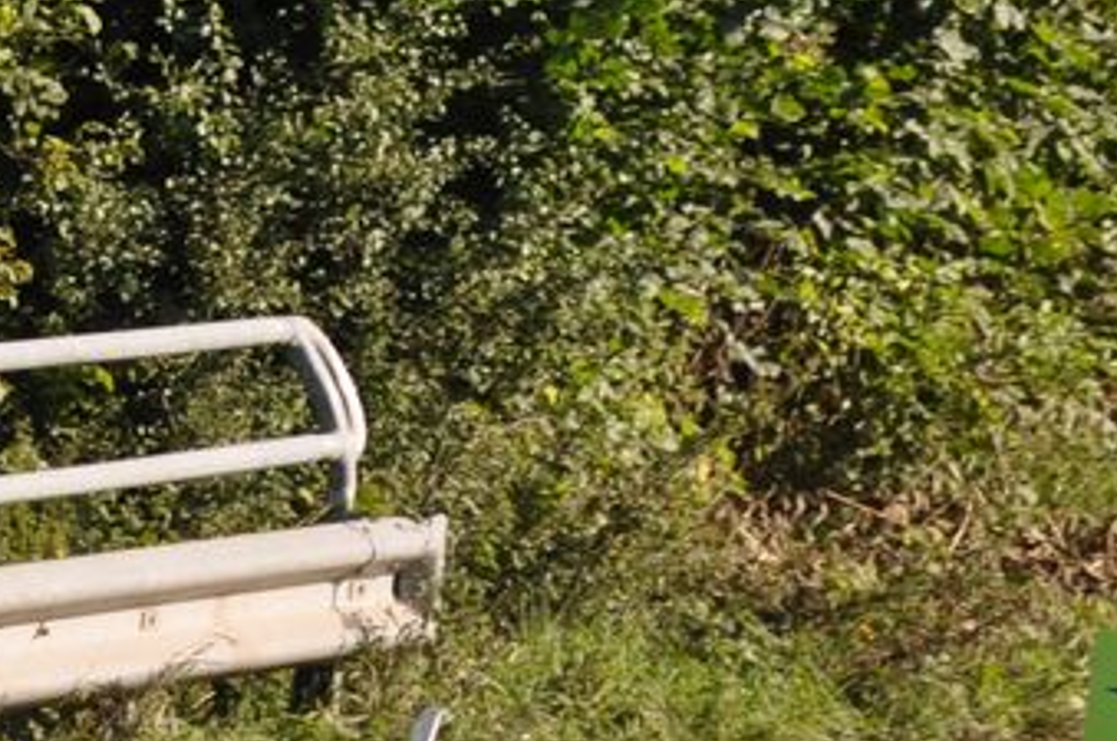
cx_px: -919
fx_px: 23032
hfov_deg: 2.8
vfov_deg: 1.8
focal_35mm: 743
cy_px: 886
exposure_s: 1/500
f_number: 5.6
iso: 200
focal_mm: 105
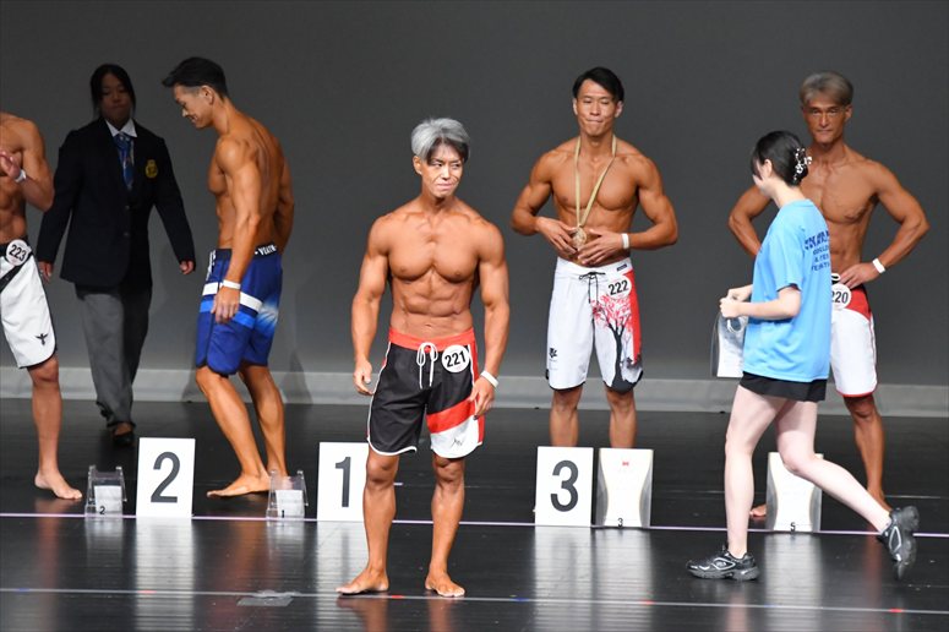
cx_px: 474
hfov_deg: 6.5
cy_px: 316
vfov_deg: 4.4
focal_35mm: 315
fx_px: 8300
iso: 5000
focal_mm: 210
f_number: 5.6
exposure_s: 1/400
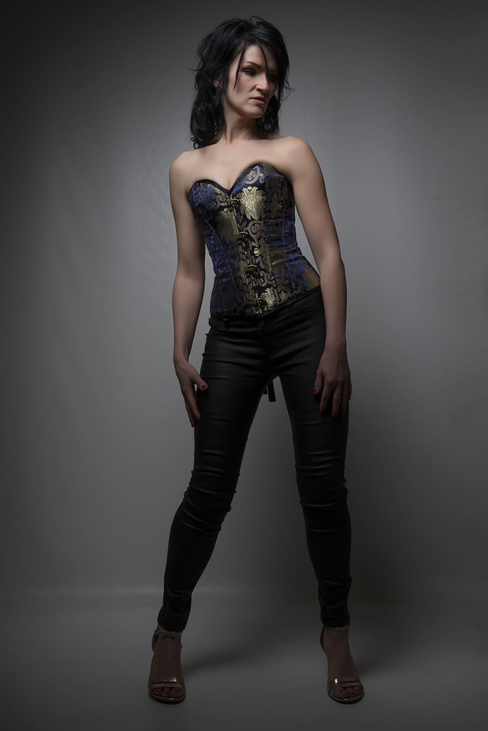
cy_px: 366
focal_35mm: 39
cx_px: 244
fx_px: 793
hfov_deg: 34.2
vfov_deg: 49.5
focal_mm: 39
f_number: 16
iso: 200
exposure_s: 1/200
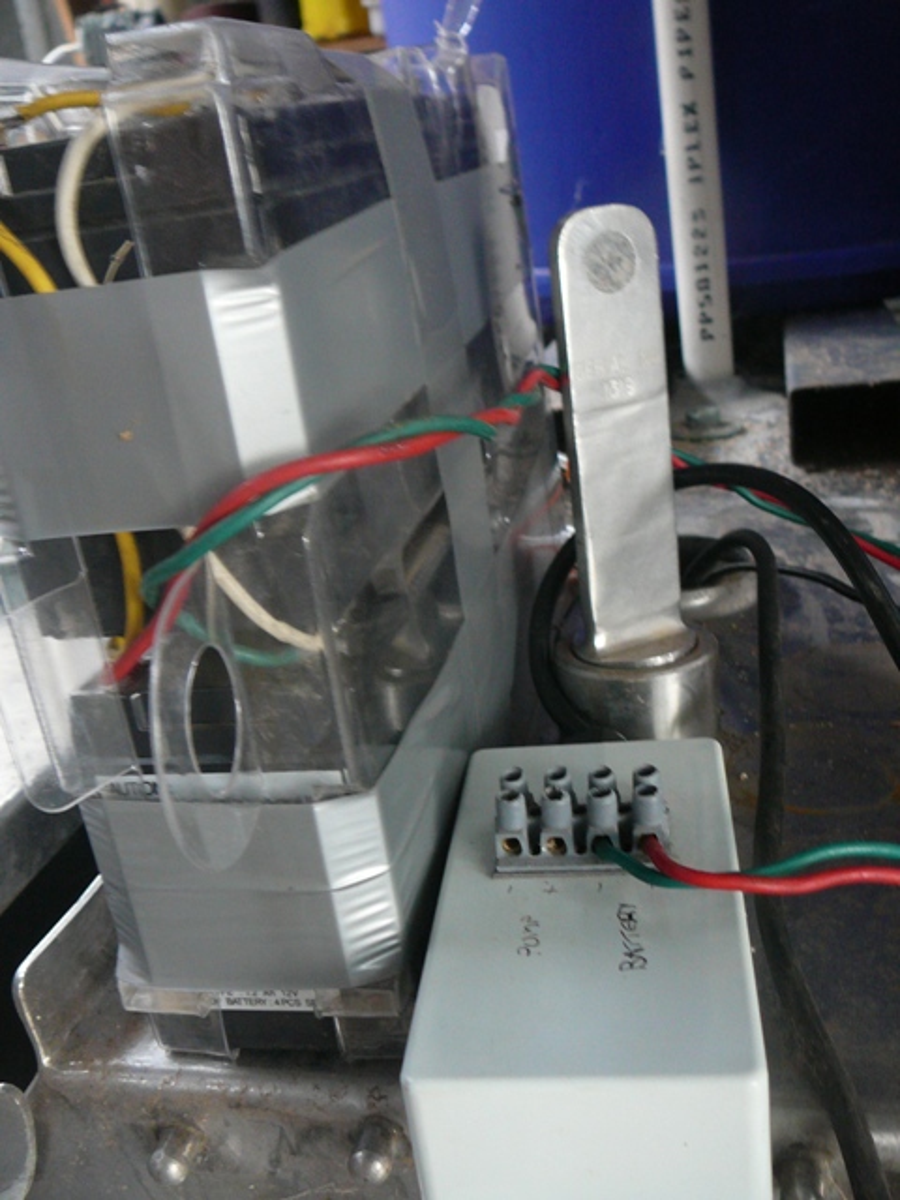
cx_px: 450
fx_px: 1213
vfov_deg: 52.6
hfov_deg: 40.7
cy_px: 600
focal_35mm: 35
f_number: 2.8
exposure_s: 1/8
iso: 200
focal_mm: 5.2
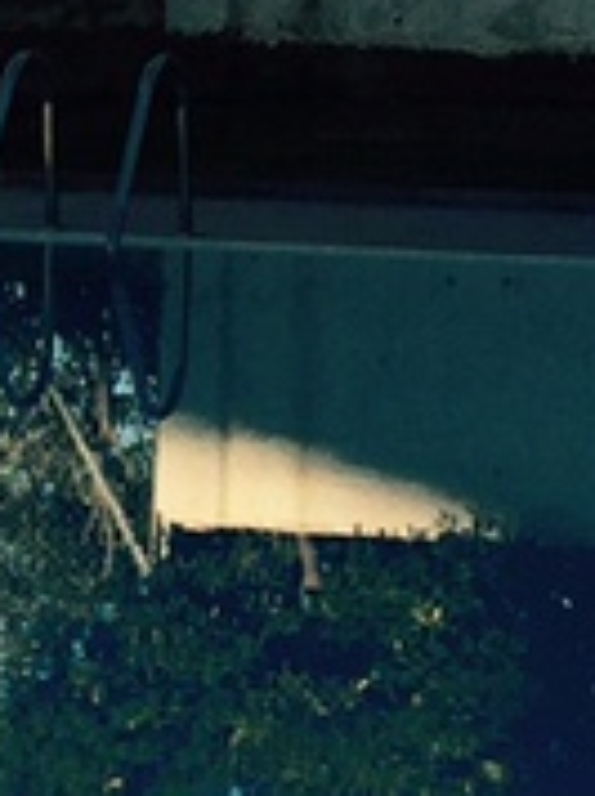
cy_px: 237
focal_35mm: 209
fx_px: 4801
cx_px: -613
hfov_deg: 6.8
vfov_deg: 9.5
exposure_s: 1/1582
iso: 32
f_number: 2.2
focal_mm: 4.15
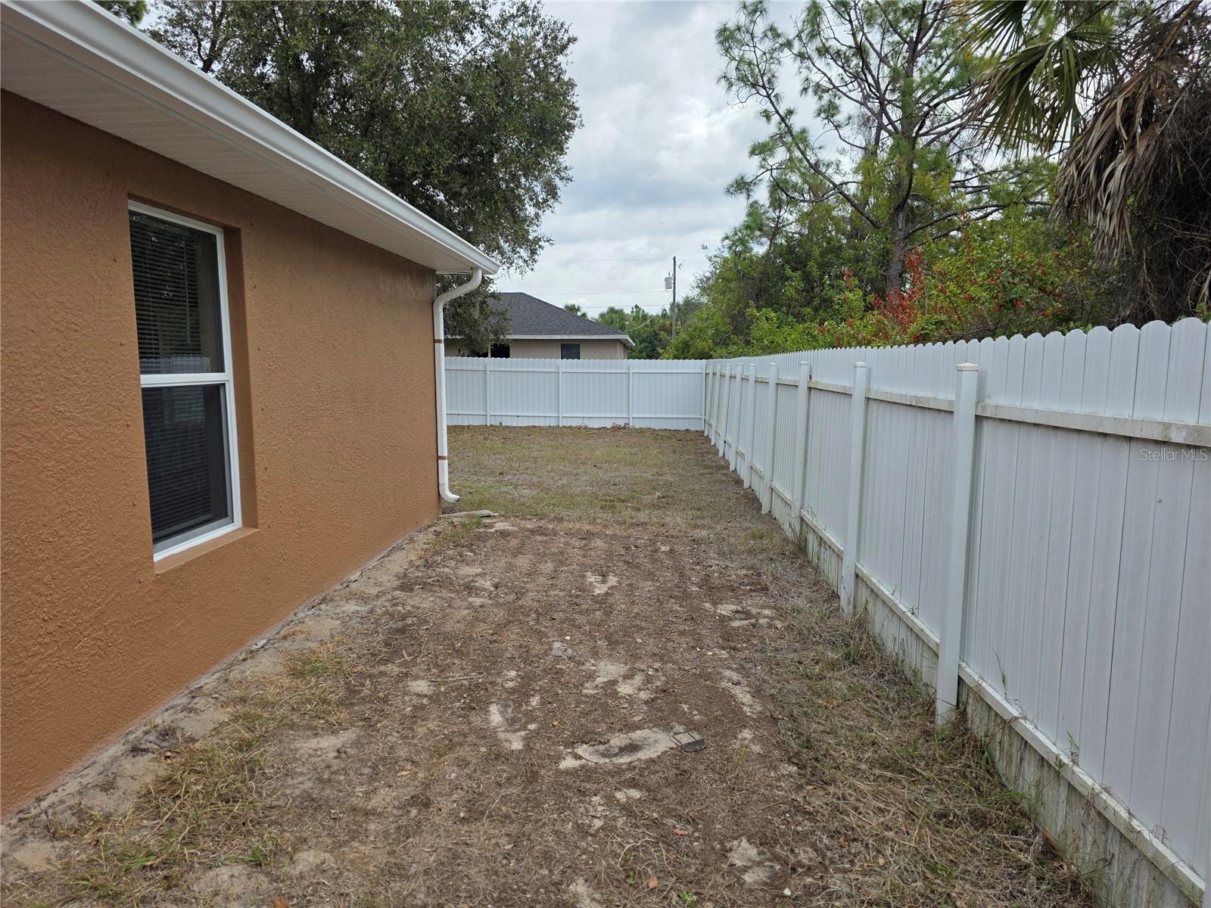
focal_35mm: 23
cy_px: 454
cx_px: 606
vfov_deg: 58.9
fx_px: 805
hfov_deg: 73.9
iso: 80
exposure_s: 1/5778
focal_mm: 6.3
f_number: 1.7
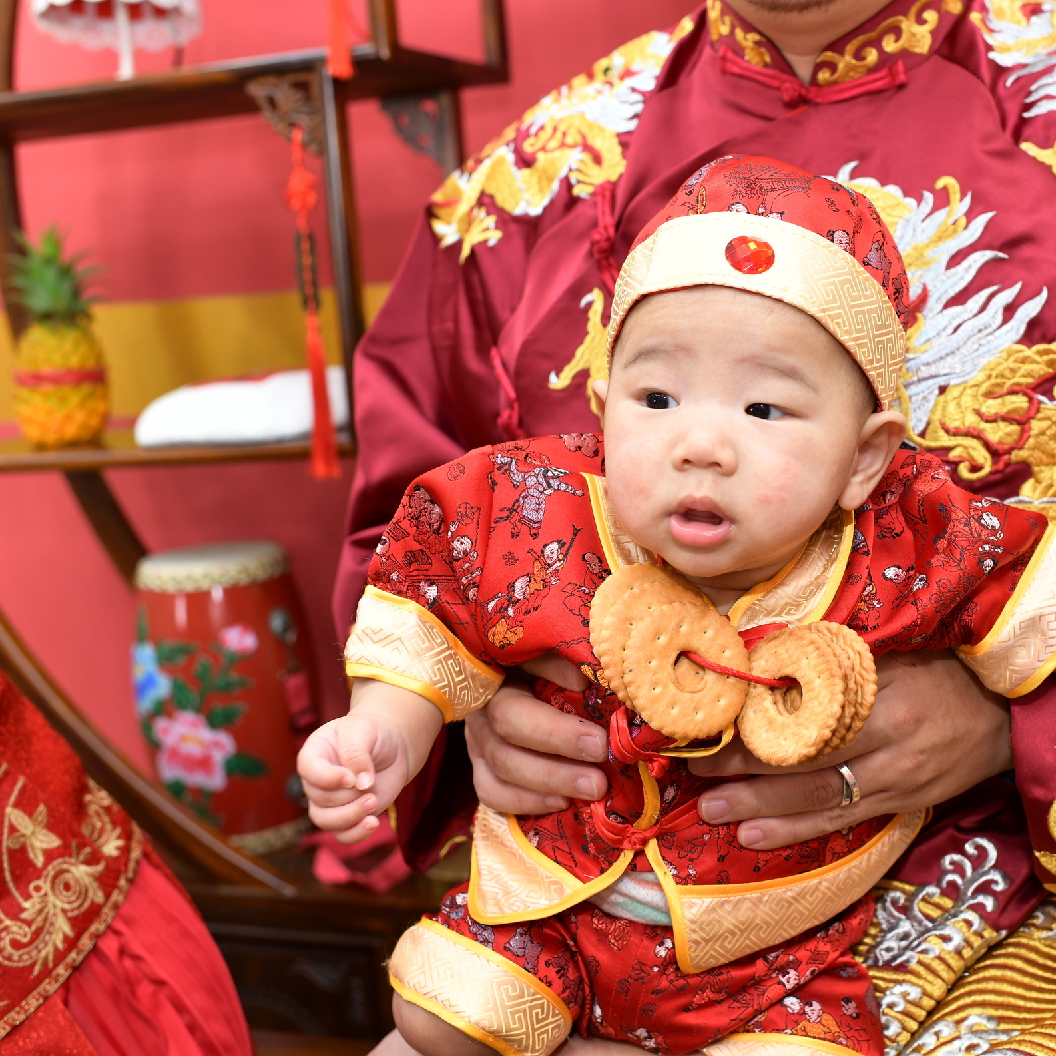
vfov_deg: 37.6
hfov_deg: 36.8
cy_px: 524
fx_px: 1553
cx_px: 764
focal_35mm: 45
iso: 800
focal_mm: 35
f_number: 4.5
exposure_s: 1/200
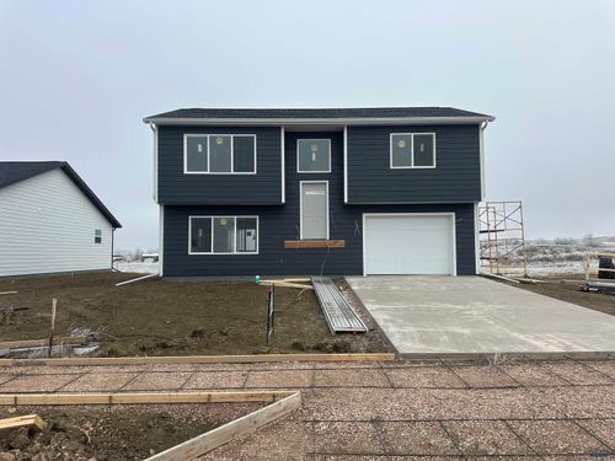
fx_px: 426
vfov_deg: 56.8
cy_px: 230
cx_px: 308
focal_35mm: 24
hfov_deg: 71.6
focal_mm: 6.86
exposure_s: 1/1587
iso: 80
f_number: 1.78
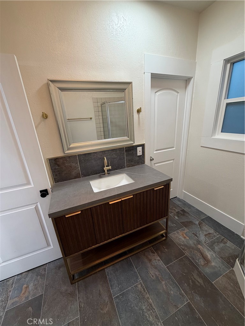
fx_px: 132
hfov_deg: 85.7
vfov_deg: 102.1
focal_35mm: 14
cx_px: 122
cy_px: 163
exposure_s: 1/60
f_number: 2.2
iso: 160
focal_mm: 2.22
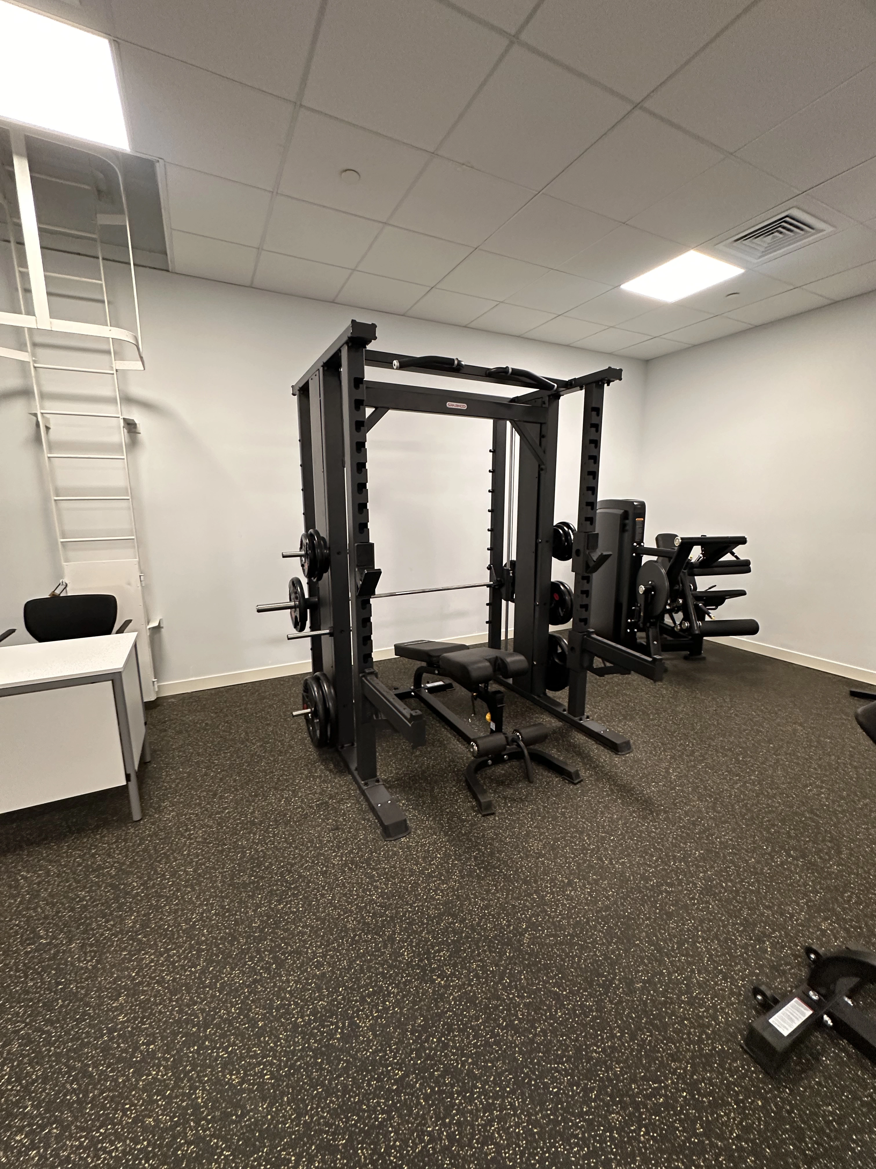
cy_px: 584
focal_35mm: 14
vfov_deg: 102.1
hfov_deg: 85.7
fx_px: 472
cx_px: 438
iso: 320
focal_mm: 2.22
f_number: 2.2
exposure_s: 1/50
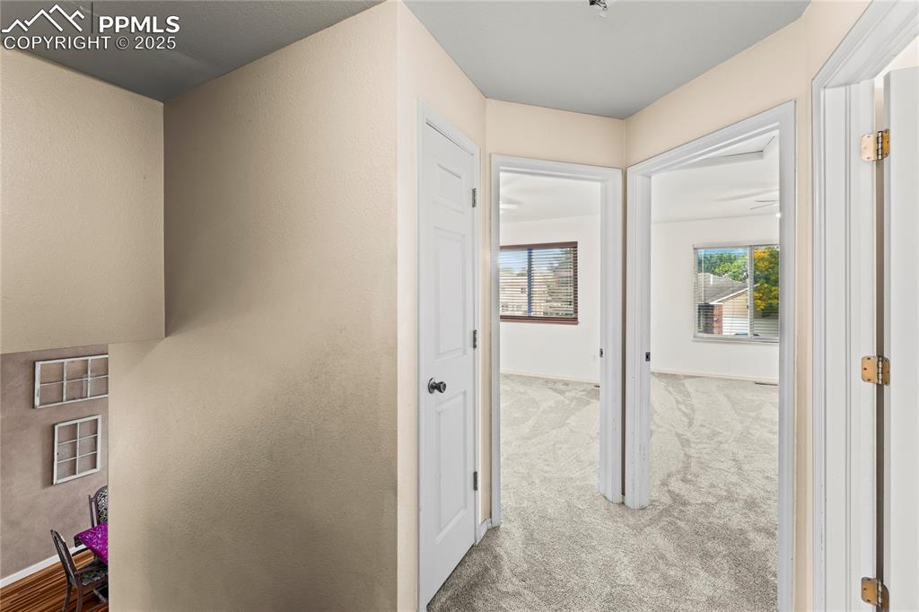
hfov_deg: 104.3
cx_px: 460
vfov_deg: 81.2
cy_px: 306
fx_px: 357
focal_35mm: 14
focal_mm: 14
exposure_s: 1.3
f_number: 8
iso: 400
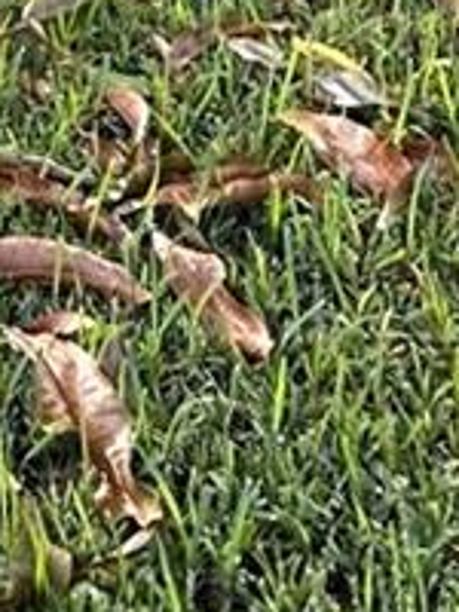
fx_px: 1839
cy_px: -753
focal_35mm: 104
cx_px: -187
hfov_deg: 13.6
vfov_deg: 14.3
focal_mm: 1.95
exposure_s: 1/131
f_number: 2.2
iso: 46
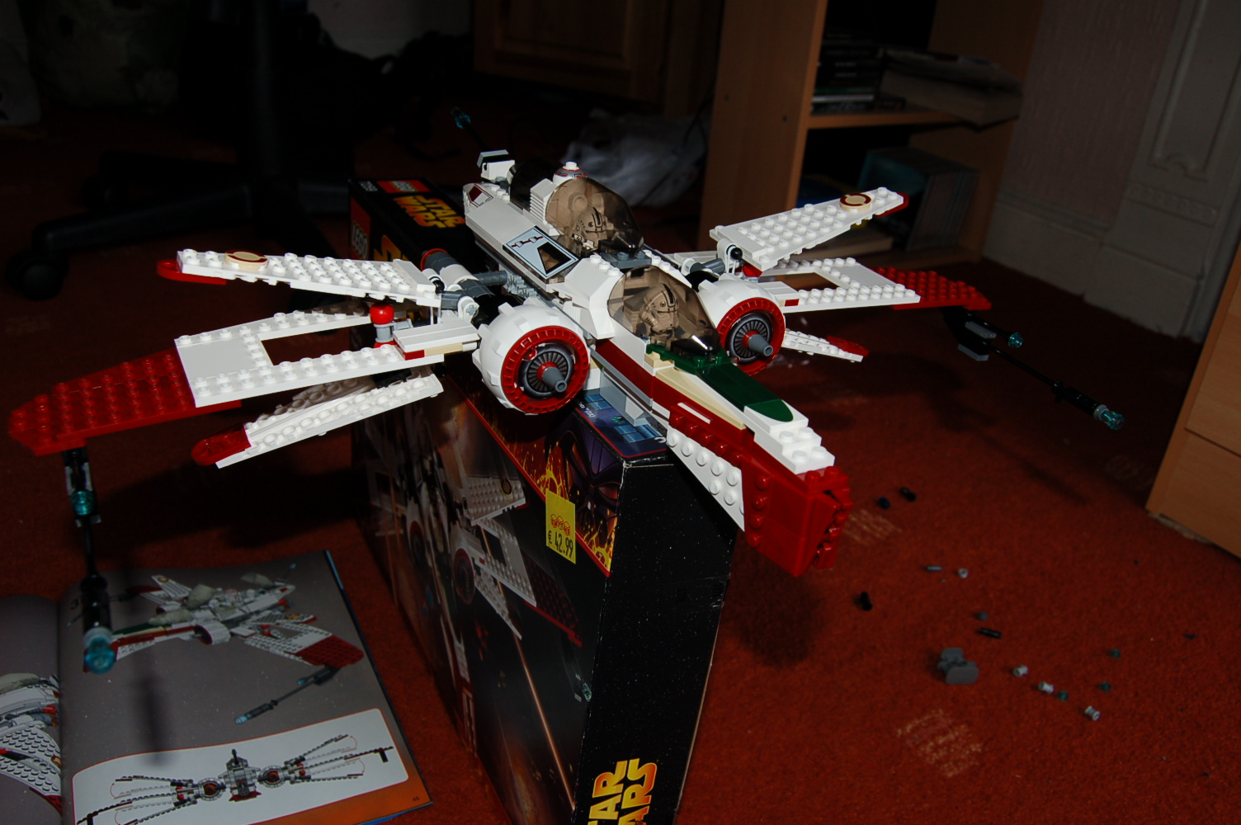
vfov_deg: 43.5
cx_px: 620
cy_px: 412
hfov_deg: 62.0
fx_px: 1033
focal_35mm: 30
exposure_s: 1/125
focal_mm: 20
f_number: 5.6
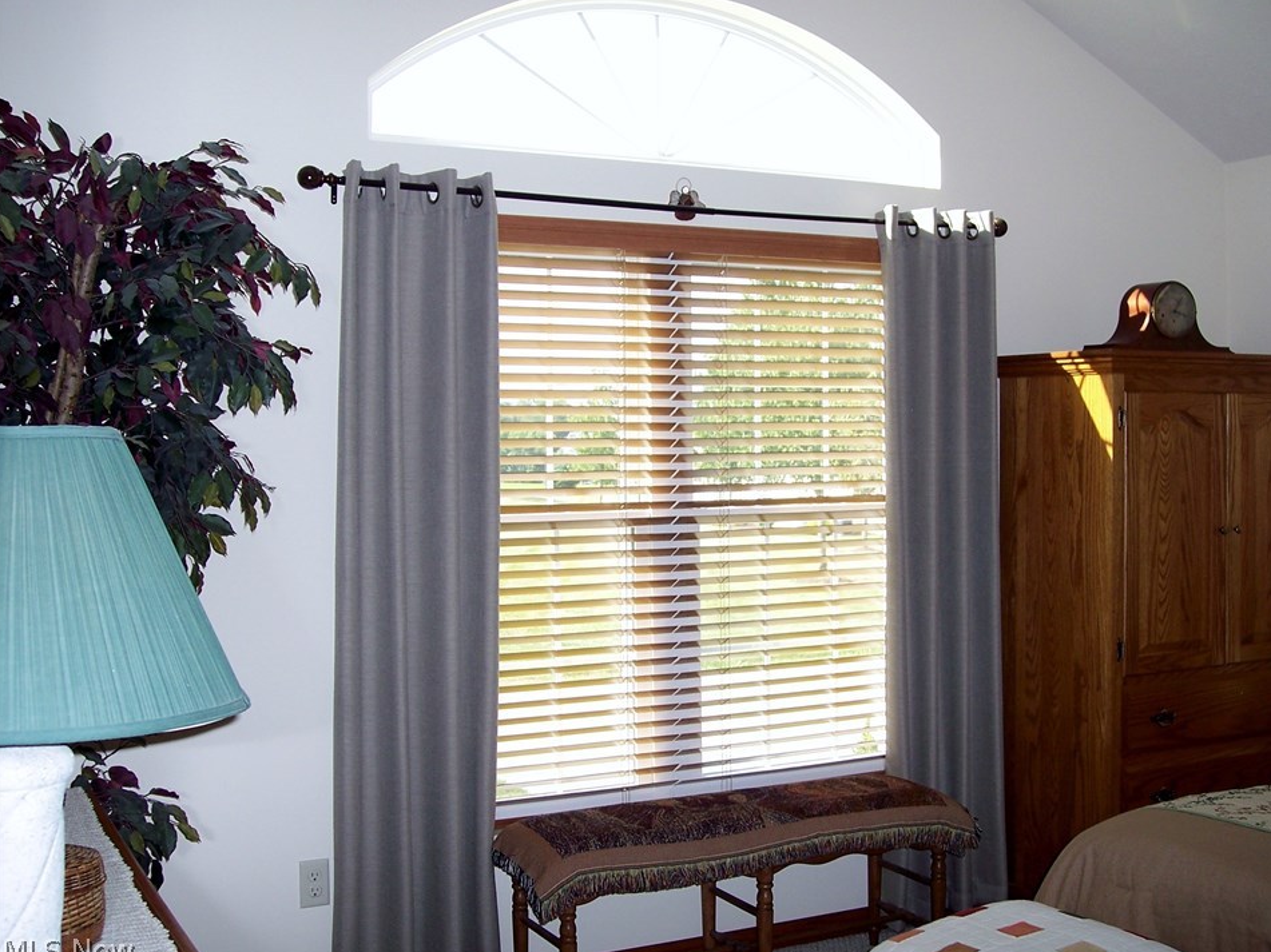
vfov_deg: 34.3
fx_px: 1542
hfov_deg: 44.8
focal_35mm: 42
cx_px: 679
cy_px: 459
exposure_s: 1/90
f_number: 3.4
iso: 100
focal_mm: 8
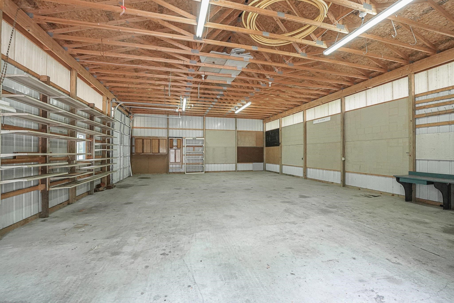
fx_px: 177
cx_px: 227
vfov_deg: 81.3
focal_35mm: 14
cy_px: 152
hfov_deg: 104.2
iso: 20000
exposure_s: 1/400
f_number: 4.5
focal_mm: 14
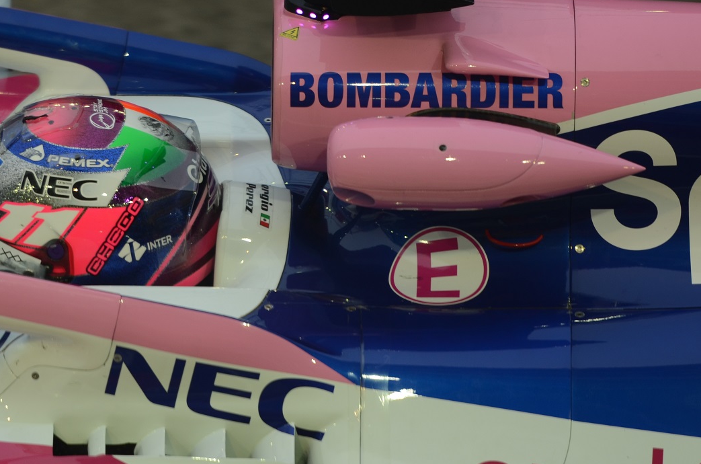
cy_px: 166
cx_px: 203
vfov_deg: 2.8
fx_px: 9499
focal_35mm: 489
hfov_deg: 4.2
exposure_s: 1/1000
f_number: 2.8
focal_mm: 200
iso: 200
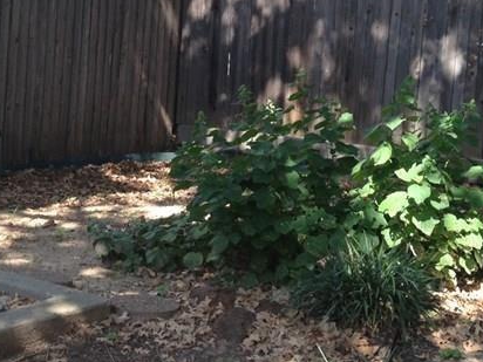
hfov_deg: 23.8
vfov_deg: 17.8
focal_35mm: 82
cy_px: 66
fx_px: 1144
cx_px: 288
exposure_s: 1/204
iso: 50
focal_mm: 4.12
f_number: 2.4
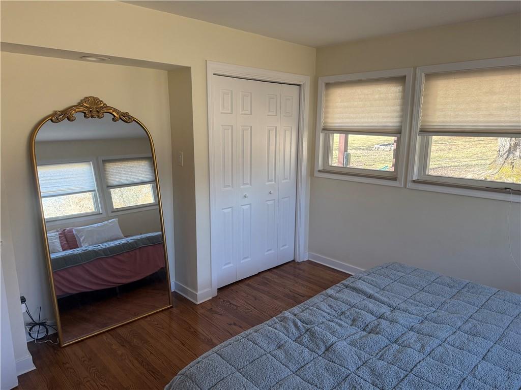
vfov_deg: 56.8
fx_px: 361
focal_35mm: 24
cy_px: 195
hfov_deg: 71.6
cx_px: 260
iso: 160
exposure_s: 1/140
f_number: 1.78
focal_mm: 6.76
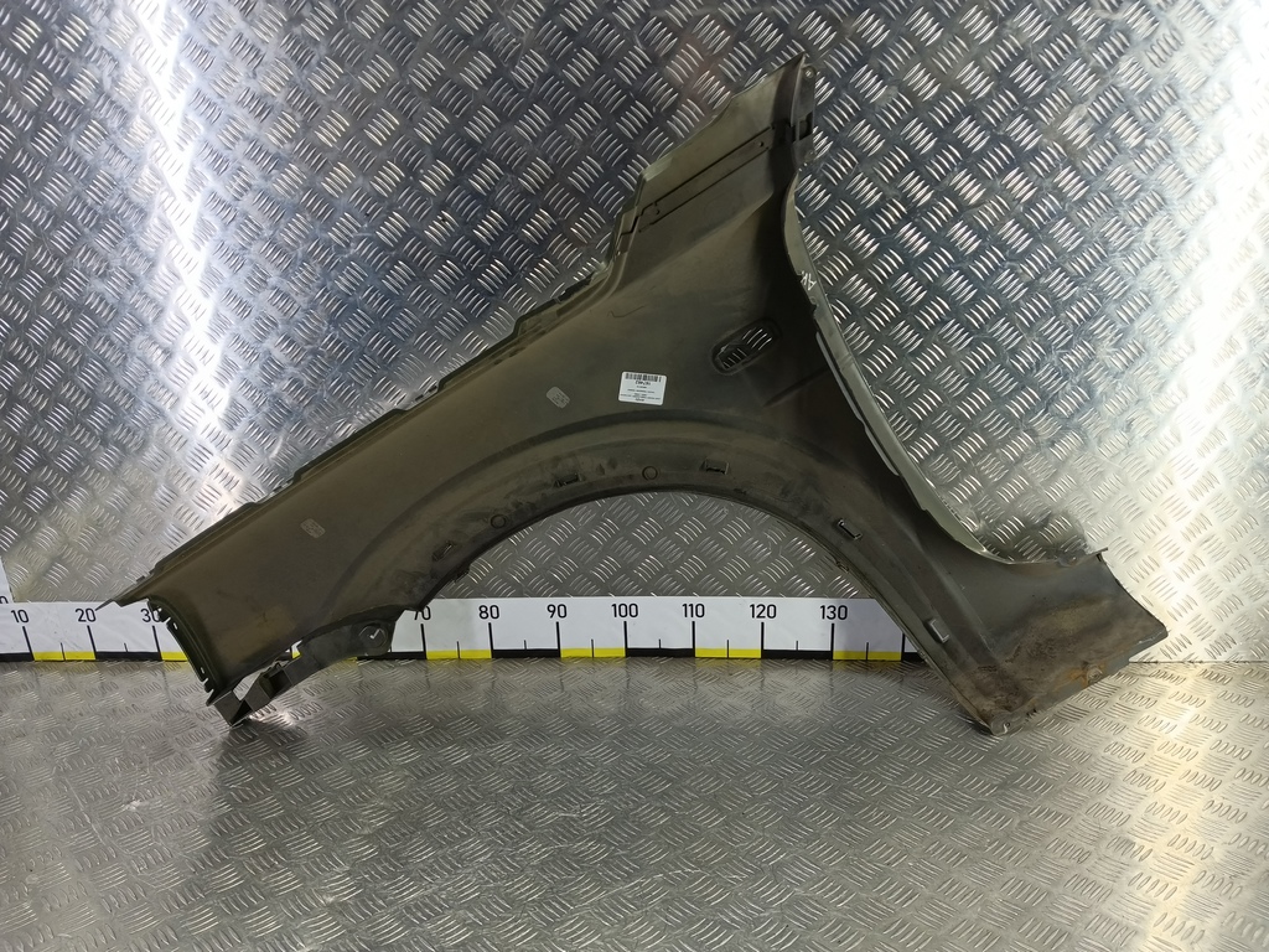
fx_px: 843
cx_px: 634
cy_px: 476
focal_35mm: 23
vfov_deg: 58.9
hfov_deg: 73.9
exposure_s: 1/50
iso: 132
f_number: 1.6
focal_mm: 4.11
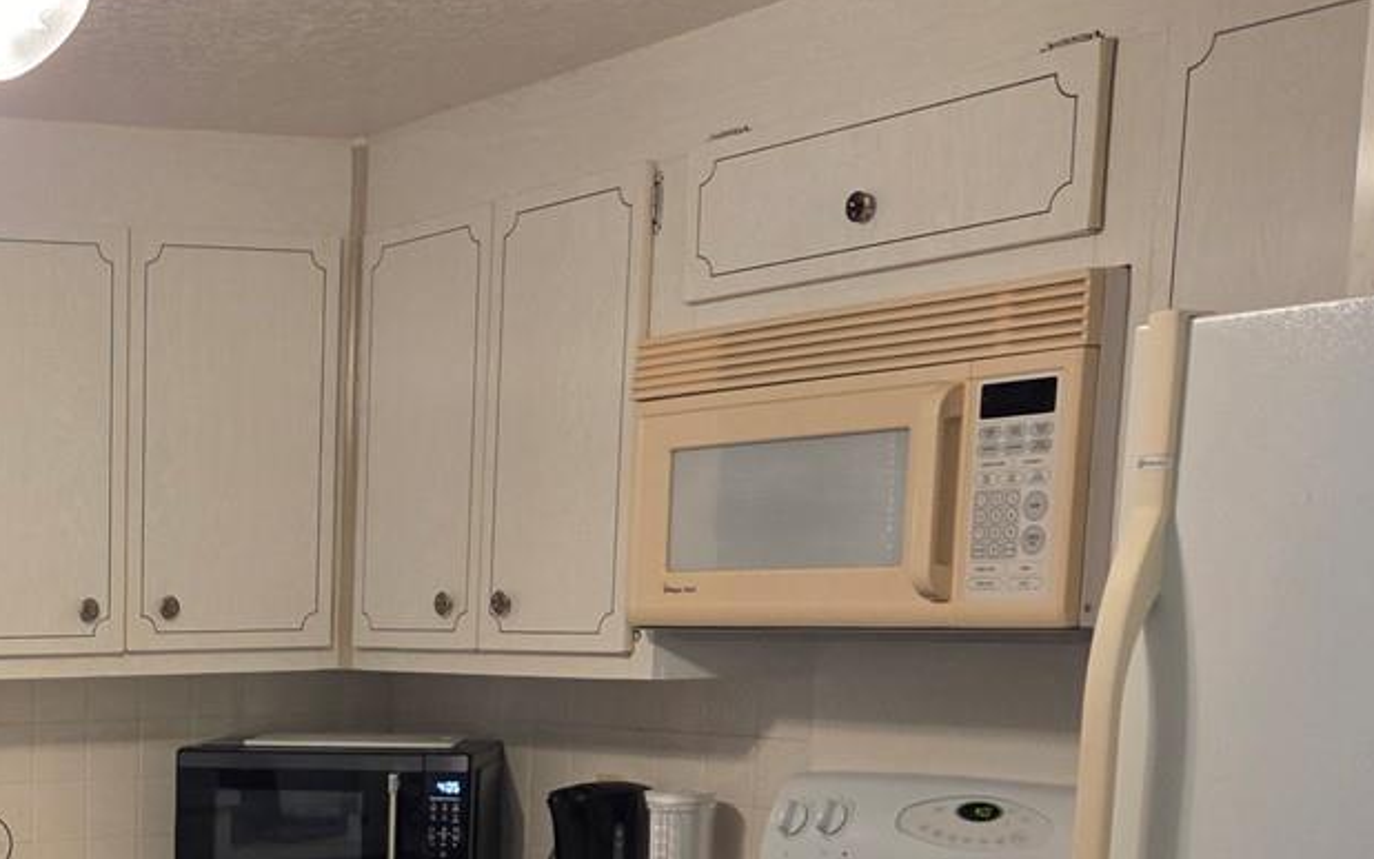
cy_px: 950
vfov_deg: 19.7
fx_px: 2359
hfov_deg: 29.2
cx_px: -153
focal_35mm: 63
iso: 320
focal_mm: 5.4
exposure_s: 1/120
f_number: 1.8
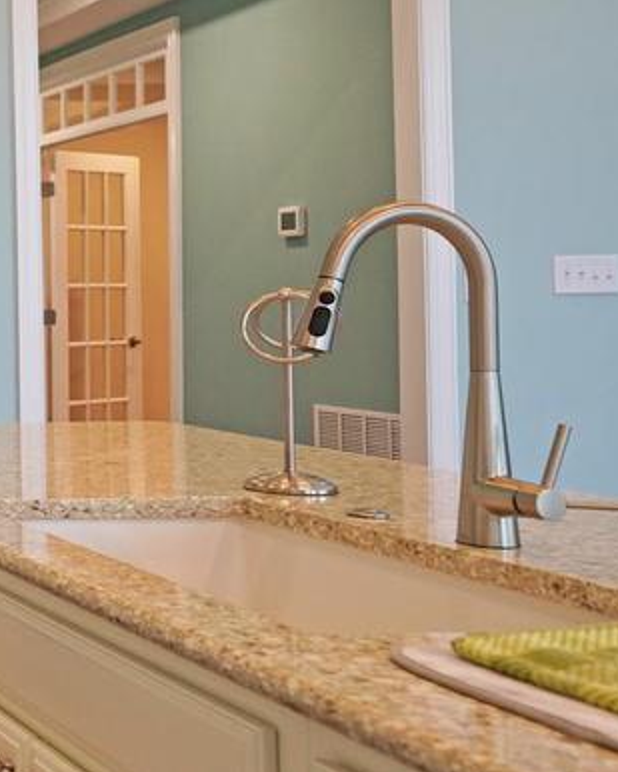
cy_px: 286
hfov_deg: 19.1
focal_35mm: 56
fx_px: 1280
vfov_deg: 33.4
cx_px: -554
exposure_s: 1/160
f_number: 4
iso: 1600
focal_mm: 16
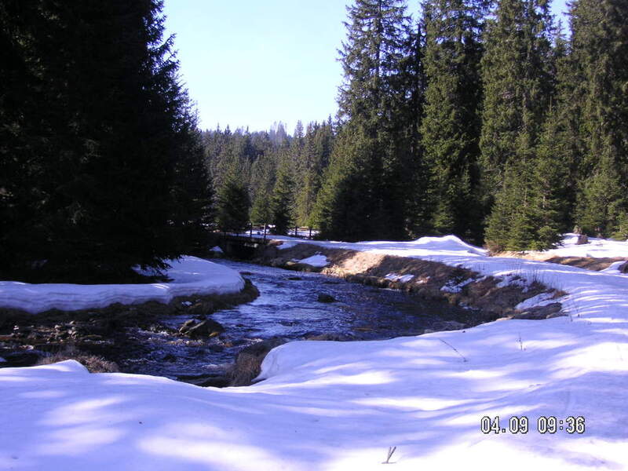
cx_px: 314
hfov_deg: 38.2
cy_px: 236
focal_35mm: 50
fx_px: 907
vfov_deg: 29.1
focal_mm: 8.4
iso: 50
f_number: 3.4
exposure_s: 1/350
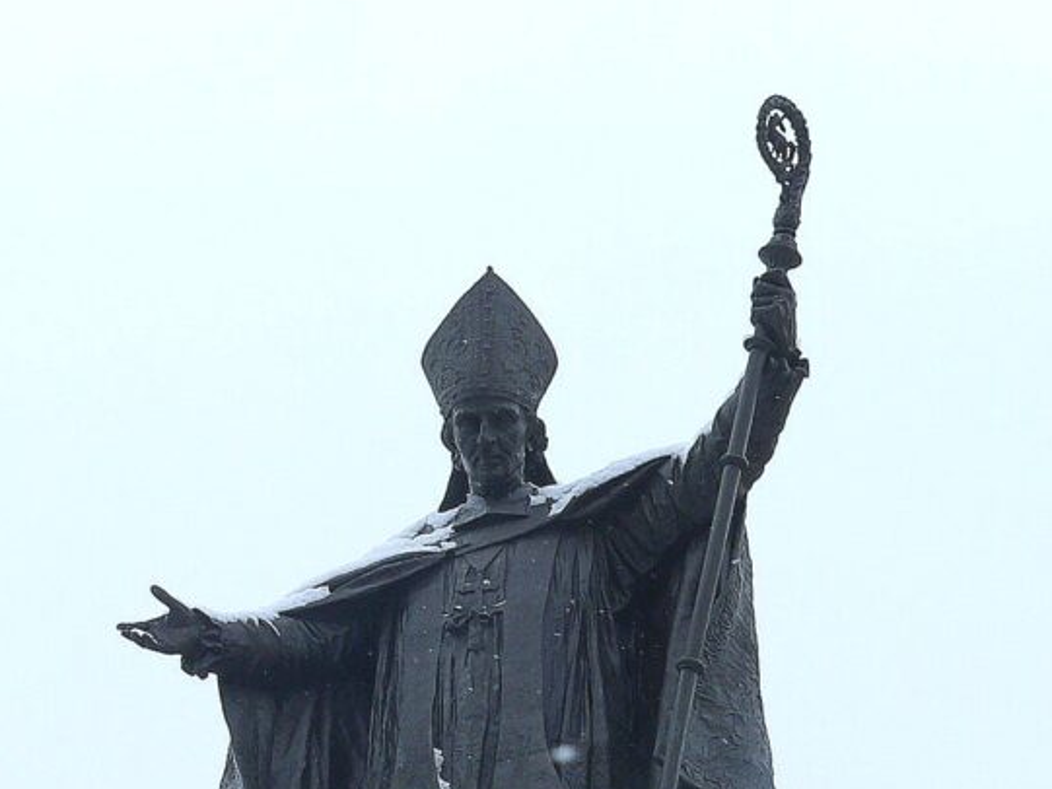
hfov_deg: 10.3
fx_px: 5806
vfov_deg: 7.8
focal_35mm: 191
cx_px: 274
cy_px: 715
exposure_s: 1/160
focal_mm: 16.7
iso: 80
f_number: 5.6
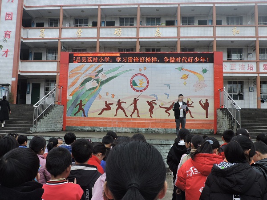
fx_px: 255
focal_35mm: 33
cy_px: 100
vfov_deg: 42.9
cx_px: 134
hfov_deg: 55.4
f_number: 3.2
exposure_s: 1/250
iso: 100
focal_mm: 5.9
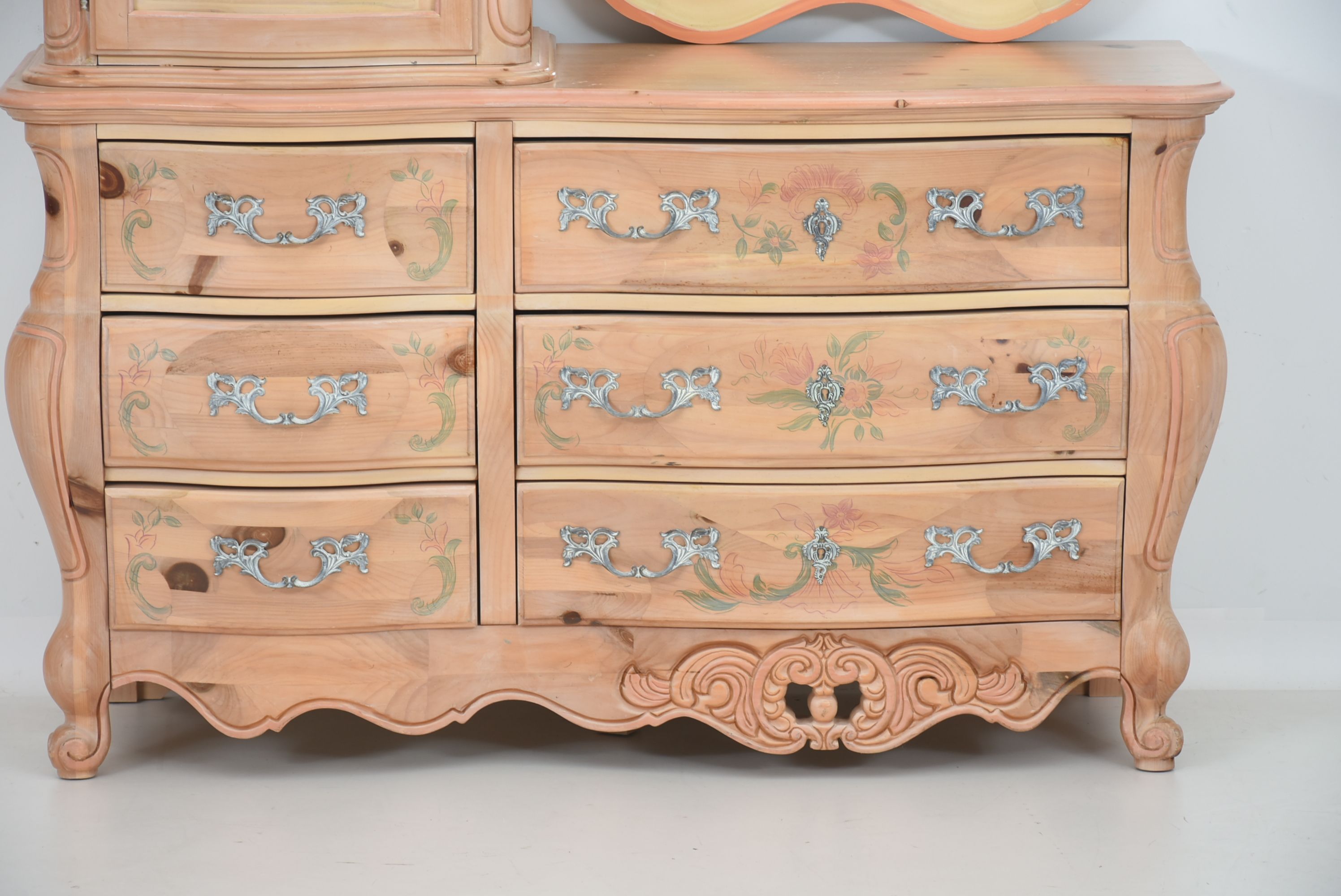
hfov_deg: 14.4
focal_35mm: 142
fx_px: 5312
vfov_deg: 9.6
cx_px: 670
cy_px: 448
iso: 160
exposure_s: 1/100
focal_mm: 95
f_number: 8
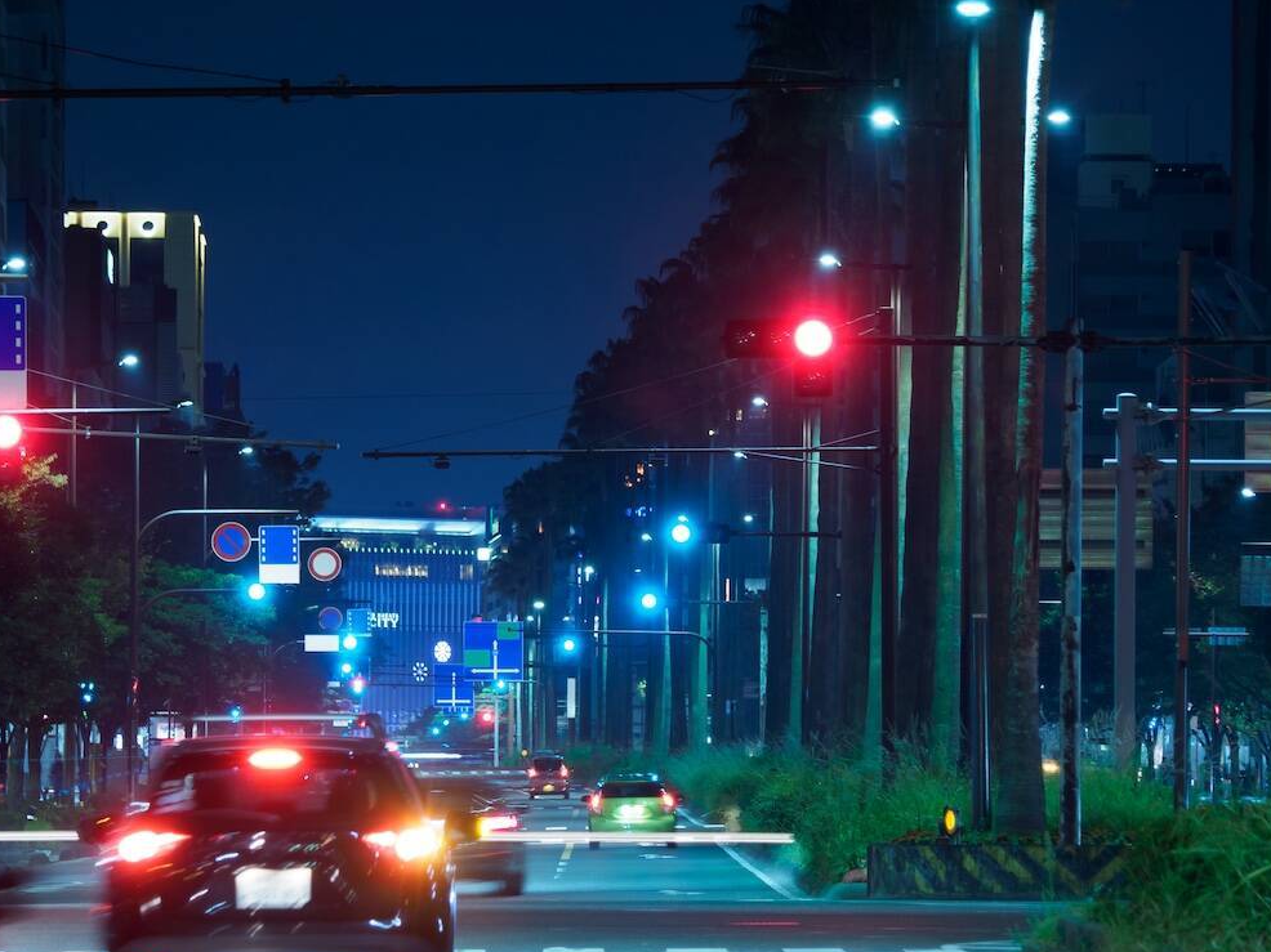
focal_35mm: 284
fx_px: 10425
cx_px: 498
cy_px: 652
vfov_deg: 5.2
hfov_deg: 7.0
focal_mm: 100
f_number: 4
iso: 200
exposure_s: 1/1.25
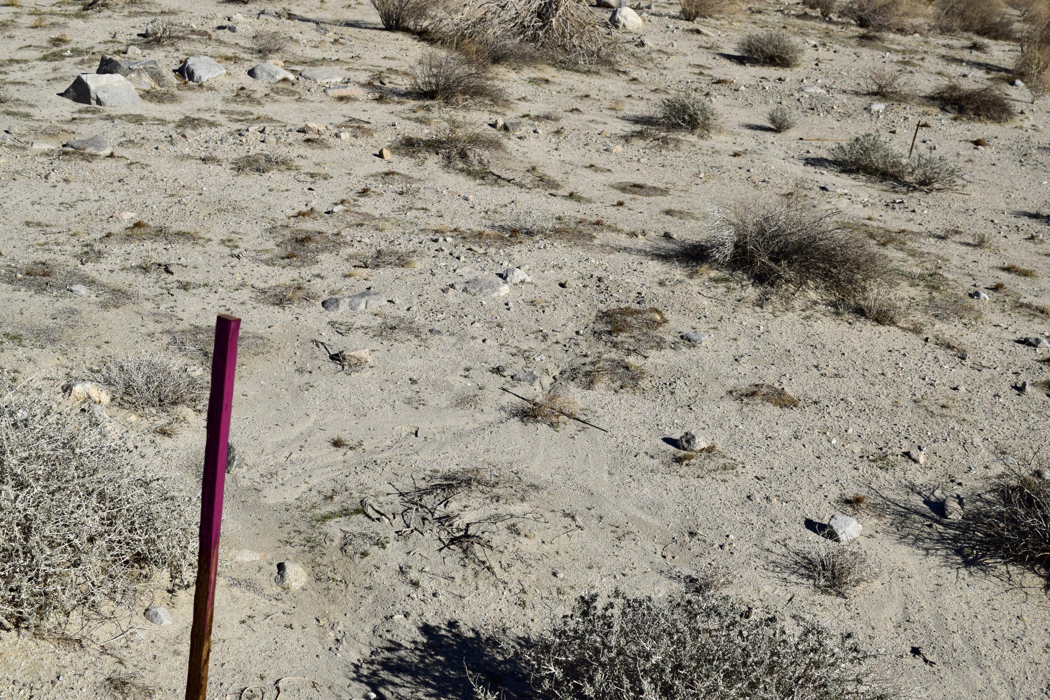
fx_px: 1225
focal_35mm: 42
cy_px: 350
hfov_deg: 46.4
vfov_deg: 31.9
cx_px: 525
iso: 280
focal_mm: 28
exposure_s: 1/2000
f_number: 8
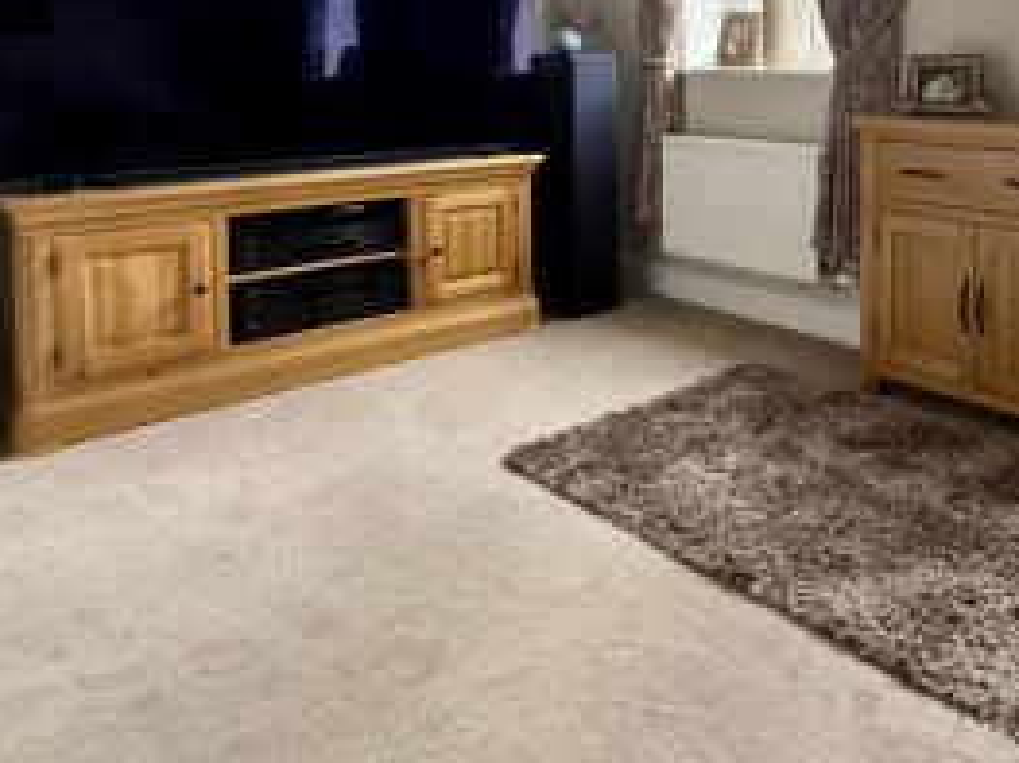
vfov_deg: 42.1
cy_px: 91
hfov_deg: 52.8
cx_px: 874
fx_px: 912
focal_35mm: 31
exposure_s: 1/85
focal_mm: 2.22
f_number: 2.2
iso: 320
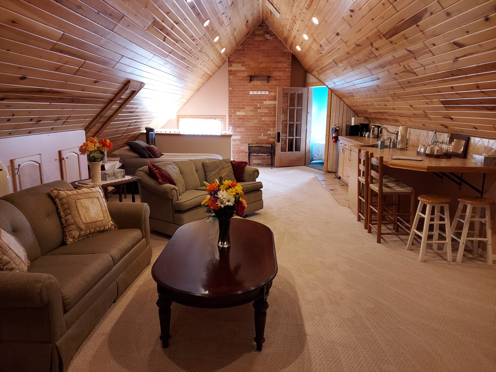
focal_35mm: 25
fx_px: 358
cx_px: 248
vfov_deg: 54.9
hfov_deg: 69.4
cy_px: 186
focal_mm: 4.6
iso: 320
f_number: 2
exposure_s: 1/40
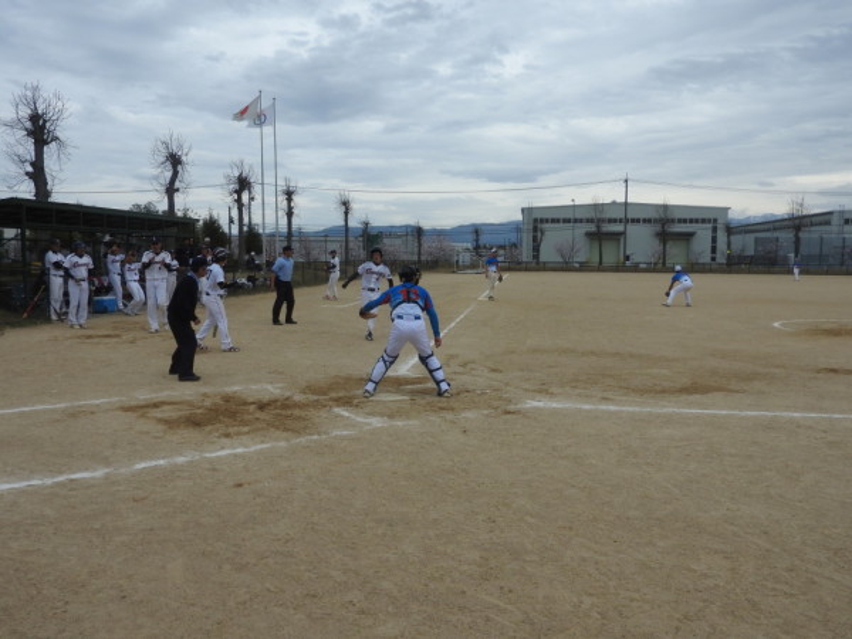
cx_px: 426
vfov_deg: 46.8
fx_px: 738
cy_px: 320
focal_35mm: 30
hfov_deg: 60.0
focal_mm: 5.4
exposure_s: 1/1600
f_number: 3.5
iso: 100
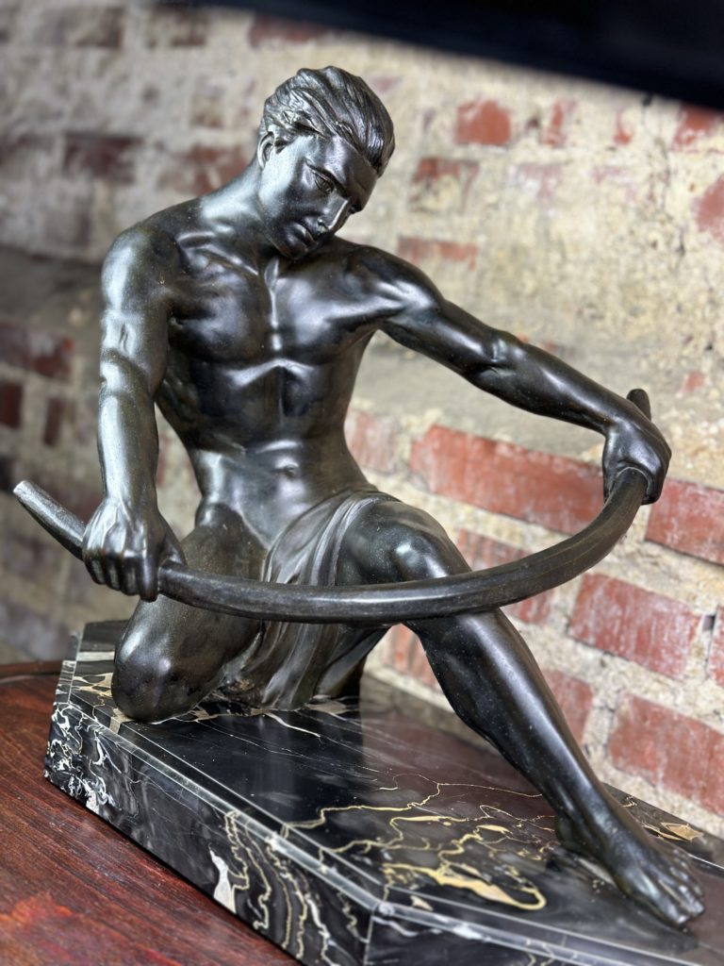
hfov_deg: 30.3
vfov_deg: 39.7
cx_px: 362
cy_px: 483
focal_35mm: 48
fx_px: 1339
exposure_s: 1/50
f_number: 1.78
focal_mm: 6.86
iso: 100
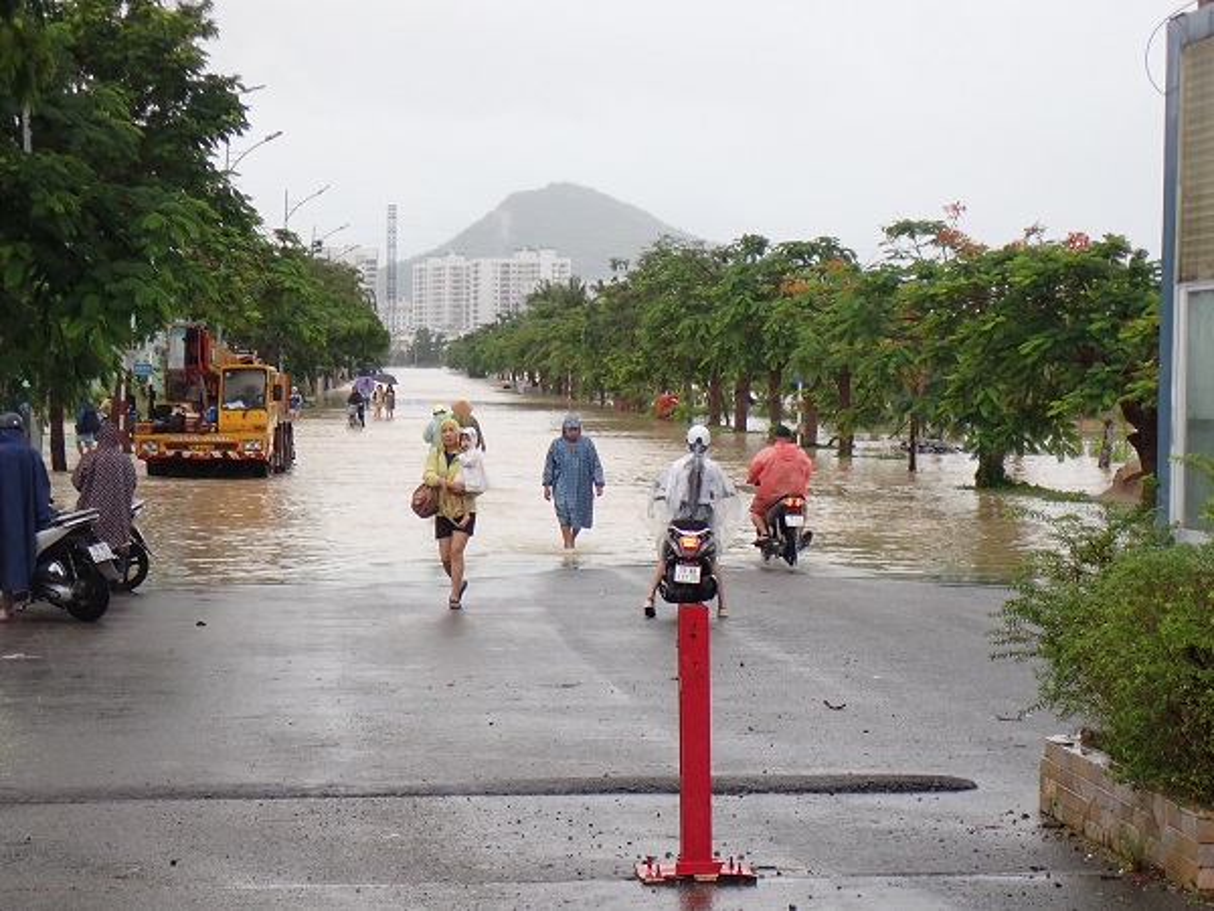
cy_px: 456
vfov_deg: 14.8
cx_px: 607
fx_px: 3507
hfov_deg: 19.6
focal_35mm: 100
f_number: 4.9
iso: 200
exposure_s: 1/100
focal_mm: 18
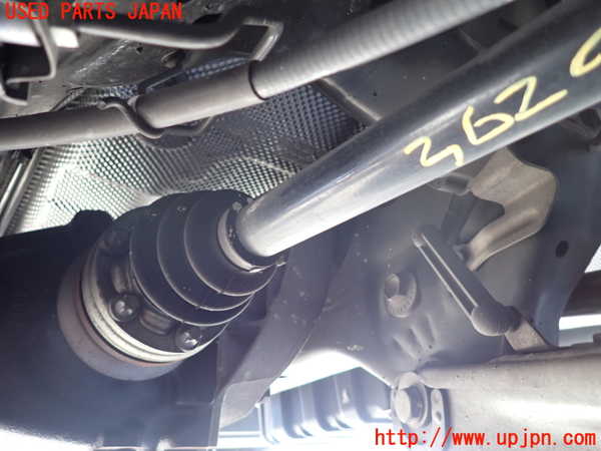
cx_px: 300
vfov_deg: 54.9
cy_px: 226
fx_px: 434
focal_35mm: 25
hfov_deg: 69.4
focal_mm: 4.5
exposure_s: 1/30
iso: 200
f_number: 2
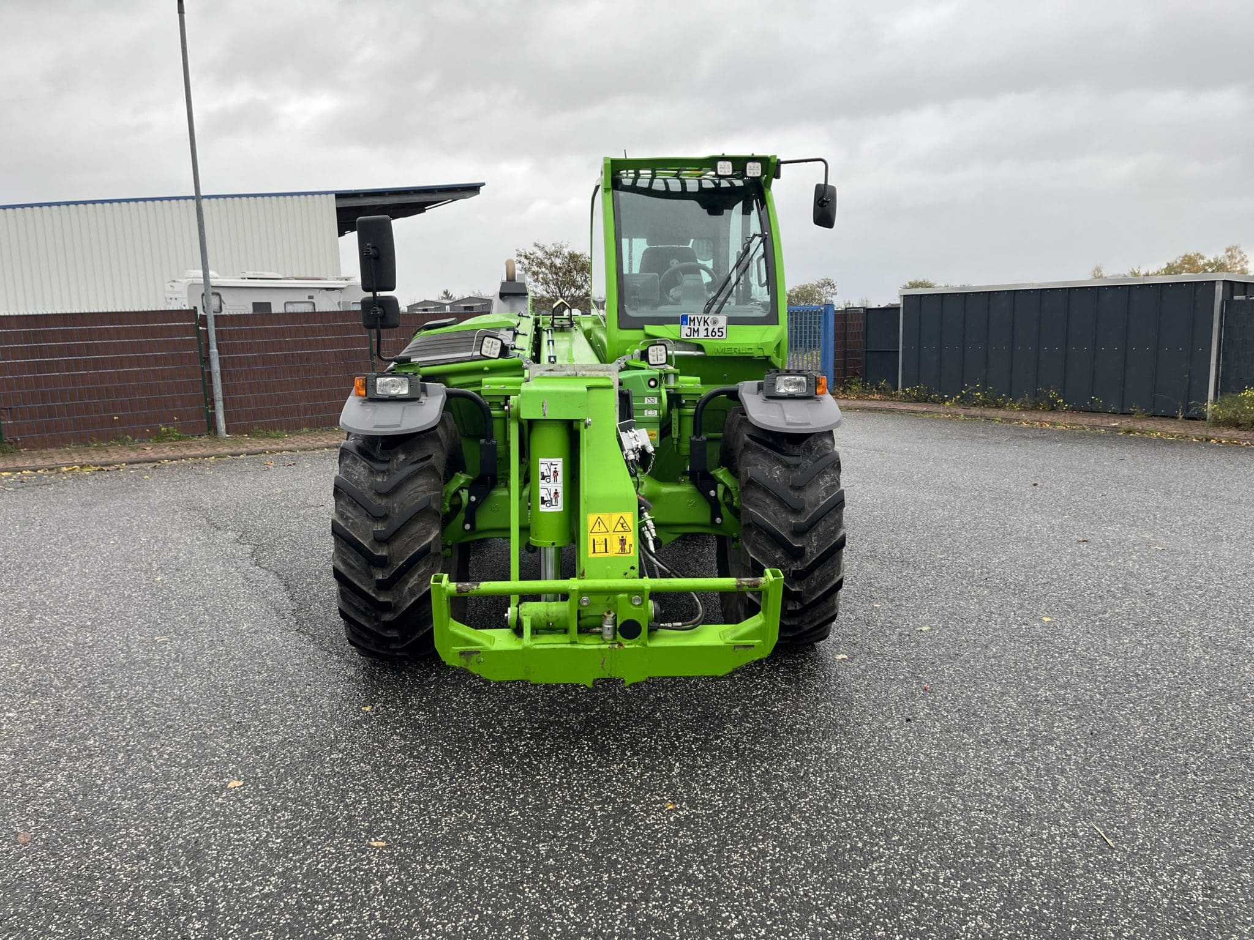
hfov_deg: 67.3
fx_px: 942
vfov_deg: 53.1
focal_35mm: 26
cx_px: 627
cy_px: 470
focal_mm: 5.1
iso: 50
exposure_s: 1/433
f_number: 1.6
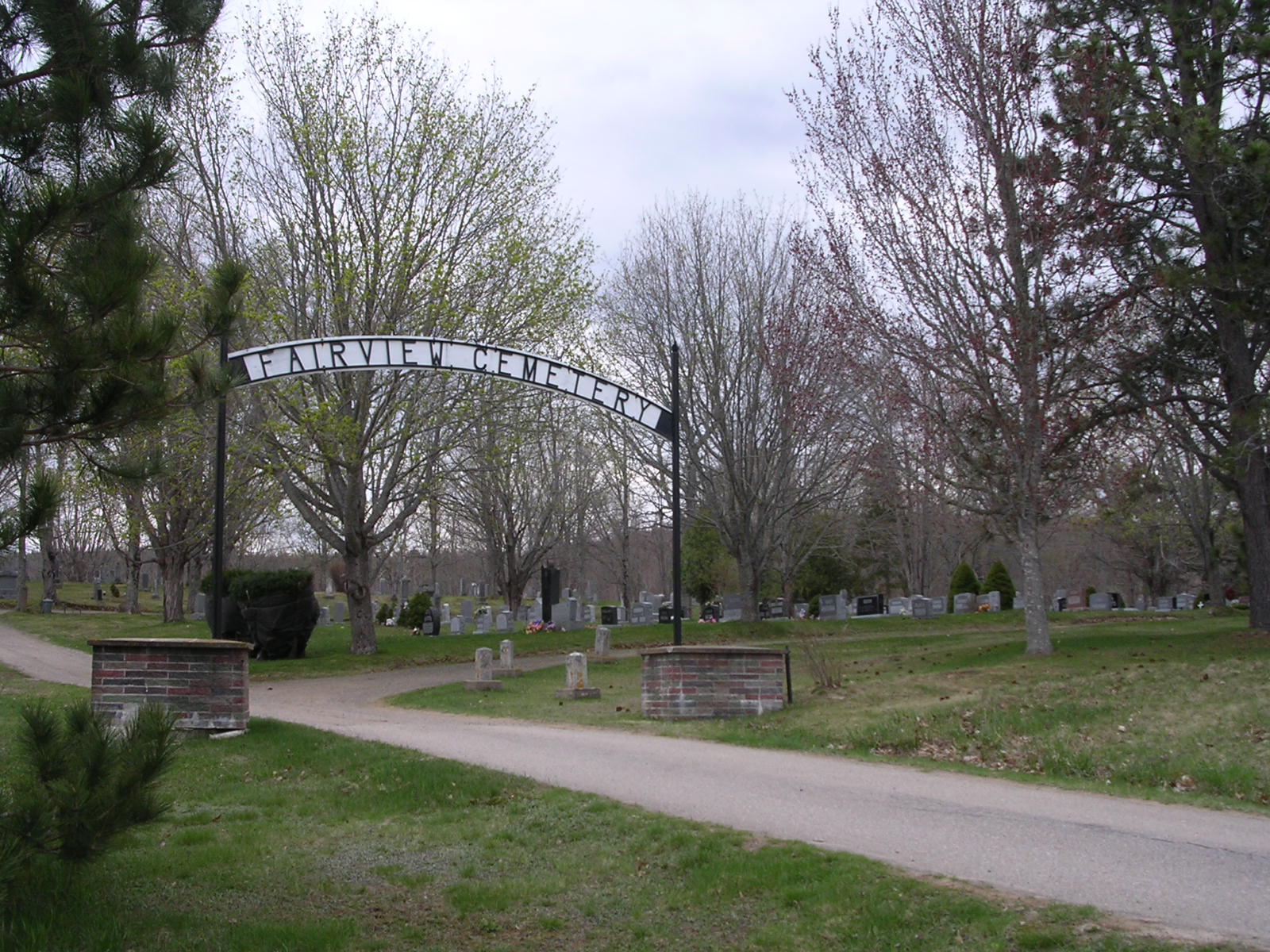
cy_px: 476
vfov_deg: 37.7
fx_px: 1394
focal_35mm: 38
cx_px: 635
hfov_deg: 49.0
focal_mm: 5.8
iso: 100
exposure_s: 1/189
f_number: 5.6
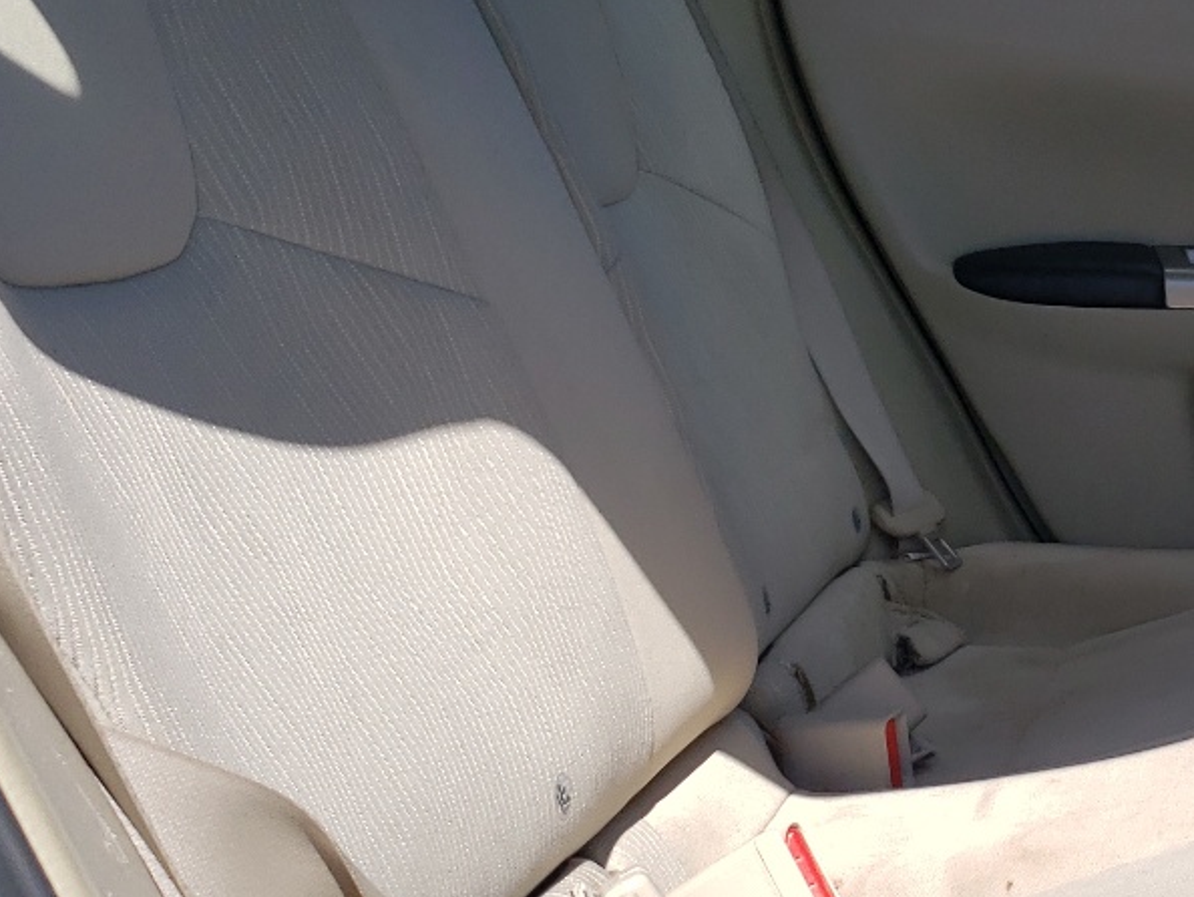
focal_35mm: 70
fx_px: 2415
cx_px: 1274
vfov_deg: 21.0
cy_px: 382
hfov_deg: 25.9
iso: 50
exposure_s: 1/2000
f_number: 1.5
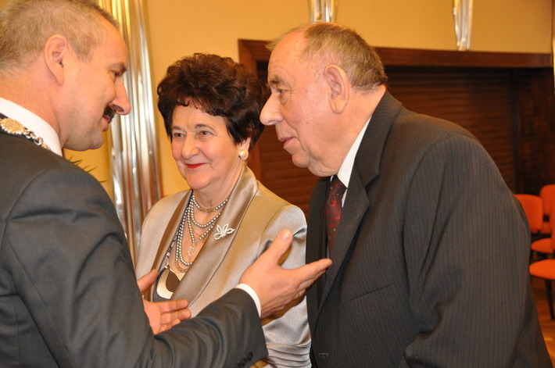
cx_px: 278
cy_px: 184
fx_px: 739
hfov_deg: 41.2
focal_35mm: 48
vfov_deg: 28.0
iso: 800
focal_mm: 32
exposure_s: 1/60
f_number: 3.3
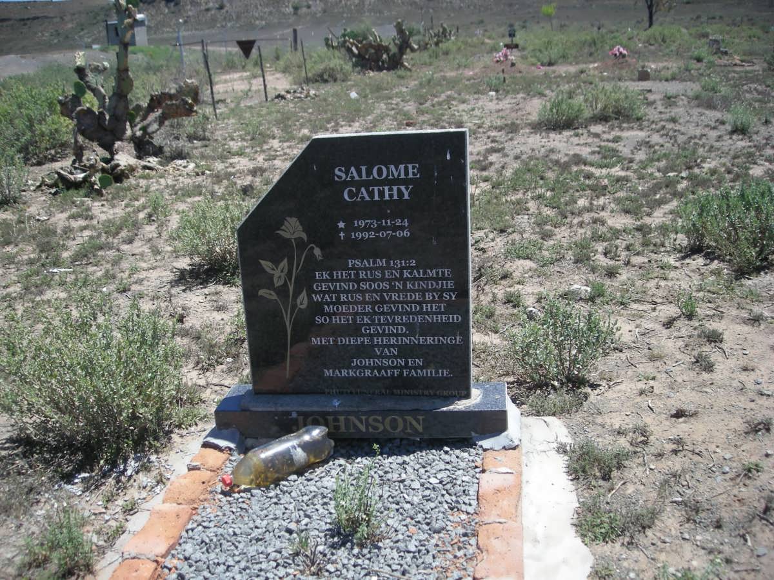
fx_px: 783
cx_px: 387
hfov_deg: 52.6
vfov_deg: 40.7
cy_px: 290
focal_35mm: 35
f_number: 5.7
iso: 50
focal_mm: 5.7
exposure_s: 1/170
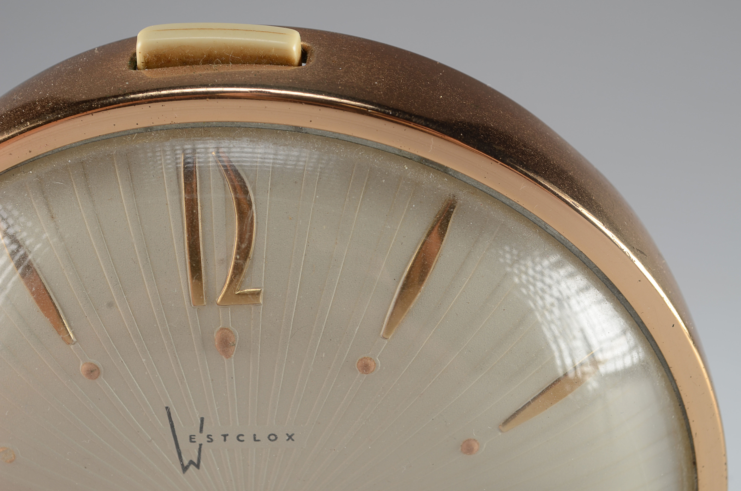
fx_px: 1695
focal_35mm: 82
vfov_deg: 16.5
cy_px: 246
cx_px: 370
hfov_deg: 24.7
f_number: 13
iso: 100
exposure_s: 1/80
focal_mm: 55
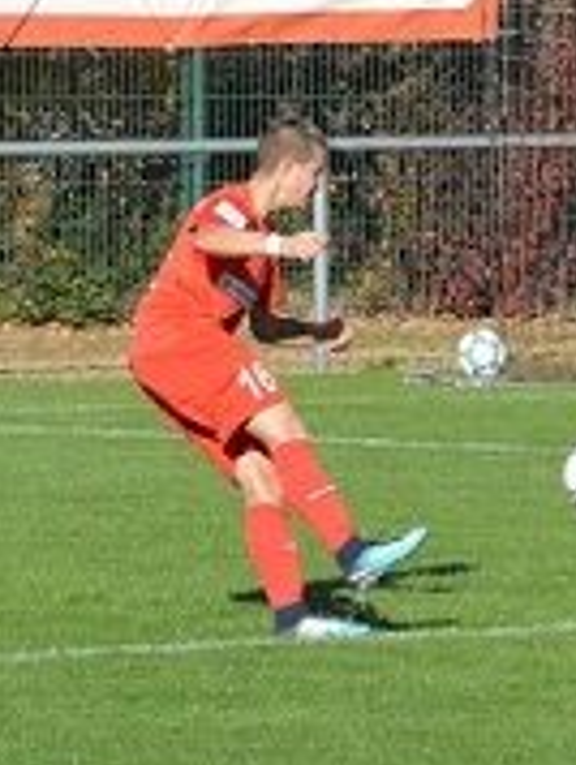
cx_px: 787
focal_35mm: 411
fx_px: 9097
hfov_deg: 3.6
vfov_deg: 4.8
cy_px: 275
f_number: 13
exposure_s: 1/2500
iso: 3200
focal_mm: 116
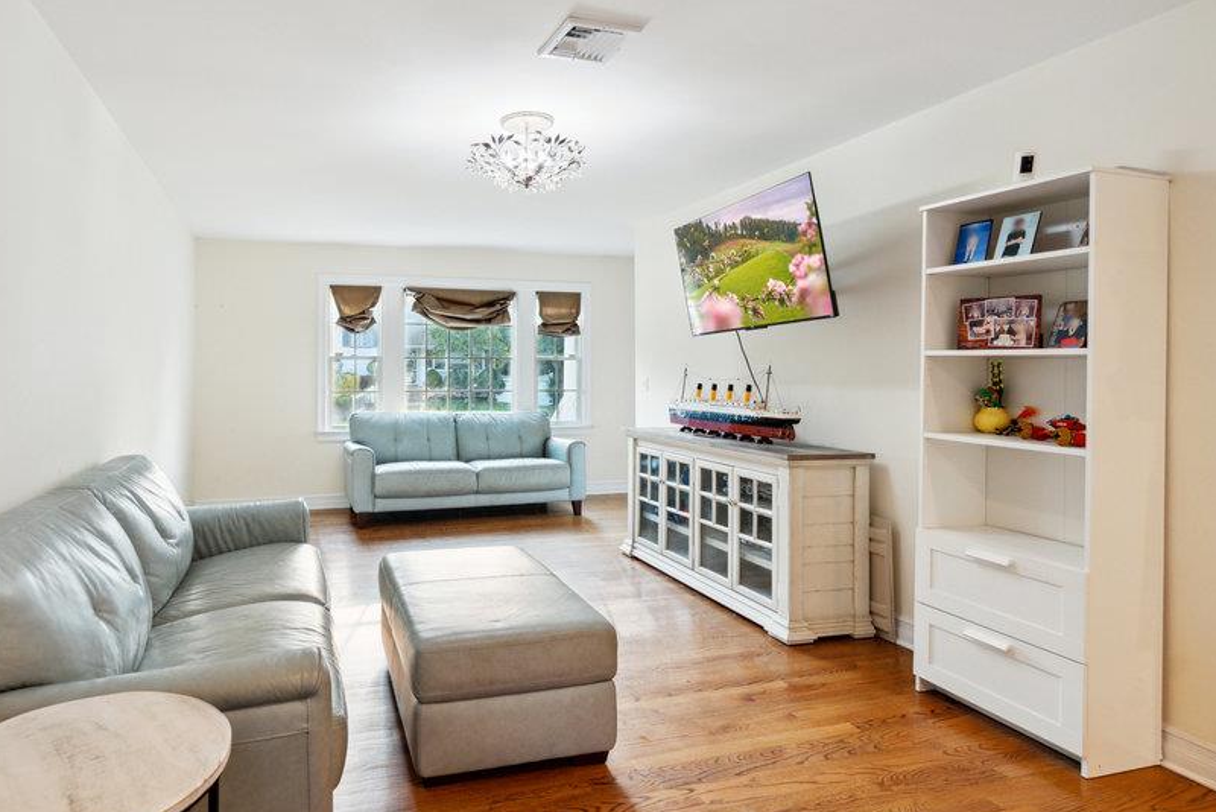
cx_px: 476
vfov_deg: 61.8
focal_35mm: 20
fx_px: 676
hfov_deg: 82.8
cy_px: 360
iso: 1000
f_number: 5
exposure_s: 1/80
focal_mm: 16
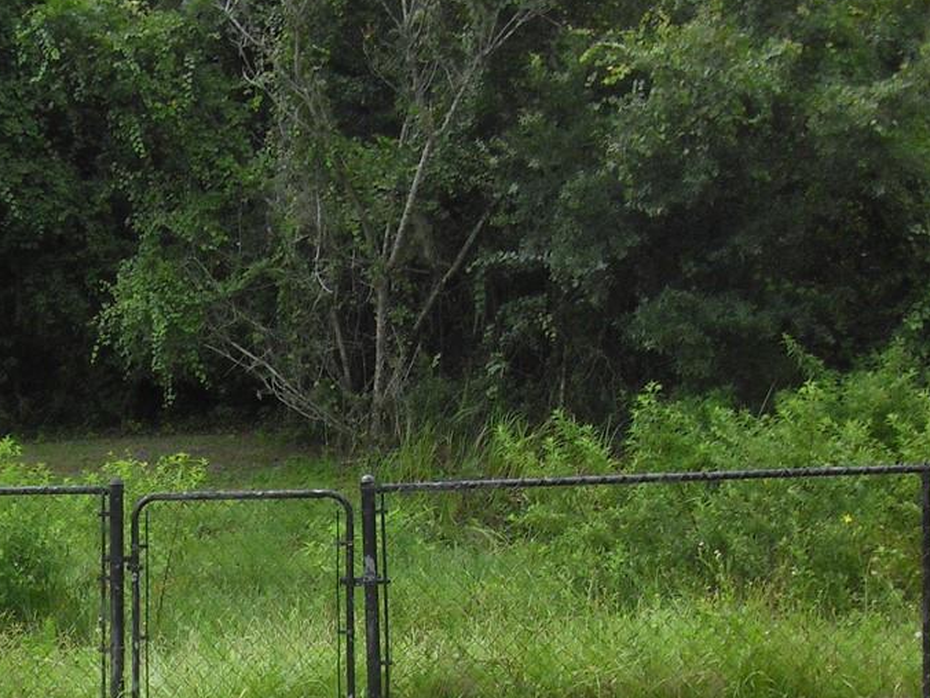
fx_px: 2418
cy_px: 808
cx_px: 154
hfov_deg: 21.4
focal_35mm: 90
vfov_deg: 15.9
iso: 100
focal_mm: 6.2
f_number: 8
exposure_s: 1/100
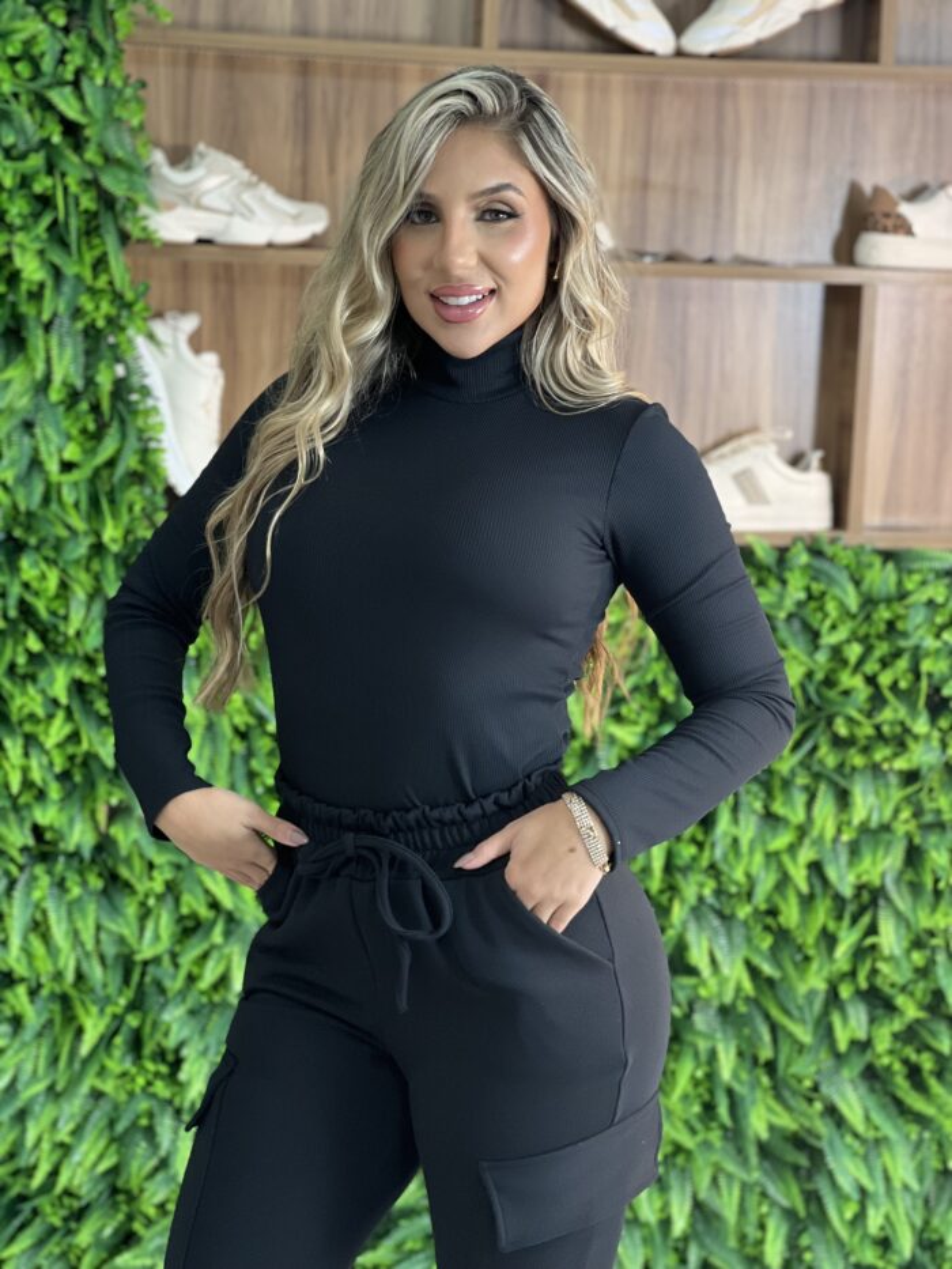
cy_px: 634
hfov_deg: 19.1
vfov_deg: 25.3
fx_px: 2823
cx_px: 476
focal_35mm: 77
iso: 160
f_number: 2.8
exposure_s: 1/120
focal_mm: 9
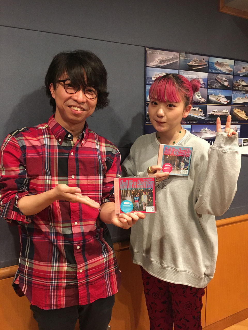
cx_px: 124
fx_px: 277
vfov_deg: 61.7
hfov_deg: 48.2
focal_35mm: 29
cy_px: 165
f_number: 2.2
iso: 200
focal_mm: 4.15
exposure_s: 1/30
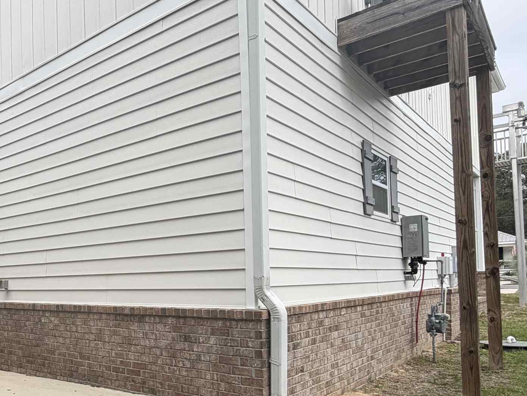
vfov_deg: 44.6
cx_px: 60
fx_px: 472
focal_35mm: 31
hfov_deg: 51.9
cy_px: 272
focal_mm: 2.22
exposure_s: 1/770
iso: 40
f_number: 2.2
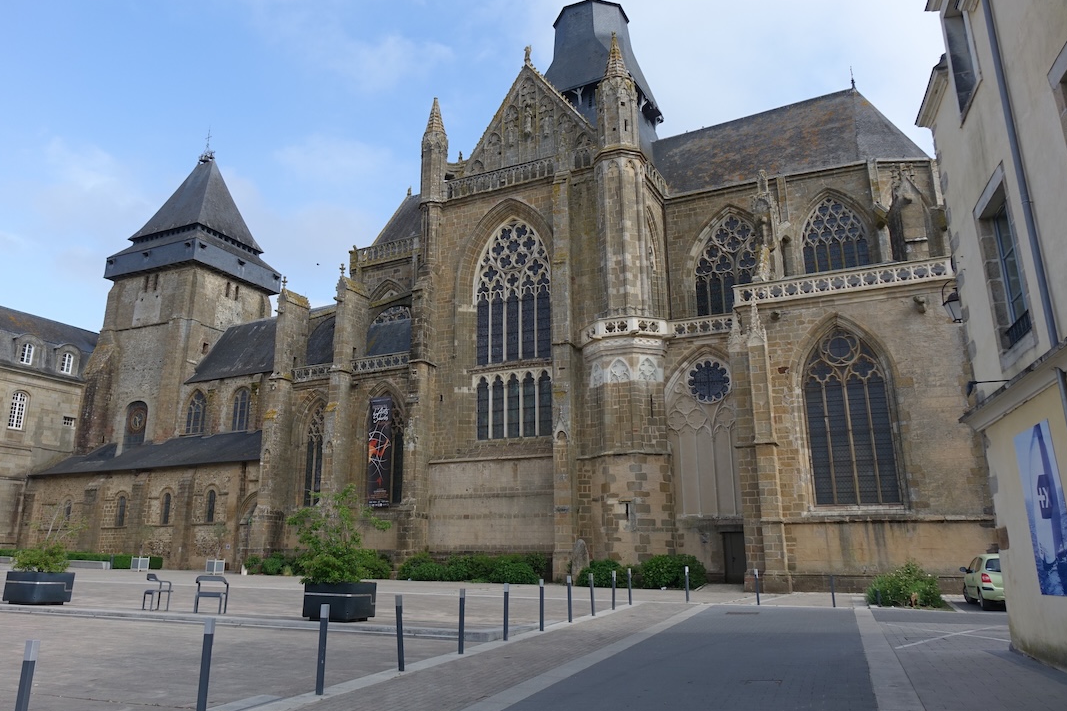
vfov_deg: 47.9
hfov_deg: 67.2
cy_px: 325
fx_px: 800
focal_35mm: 27
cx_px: 480
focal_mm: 8.8
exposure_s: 1/640
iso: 125
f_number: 4
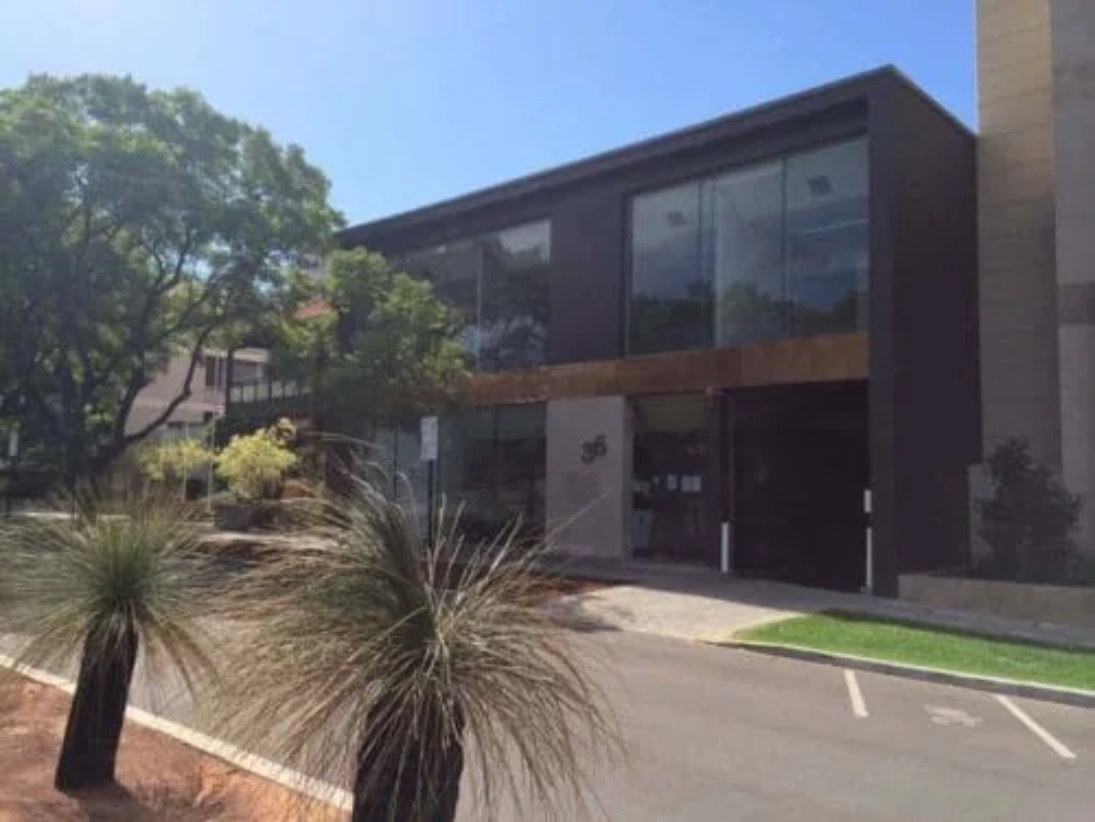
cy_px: 411
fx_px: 949
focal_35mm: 30
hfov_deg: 60.0
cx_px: 548
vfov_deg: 46.8
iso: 40
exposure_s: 1/1786
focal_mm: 4.12
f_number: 2.2
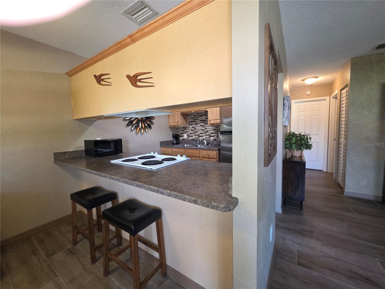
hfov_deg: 106.2
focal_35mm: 13
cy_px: 144
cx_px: 192
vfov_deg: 89.9
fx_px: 145
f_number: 1.9
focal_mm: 2.2
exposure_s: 1/60
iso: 200
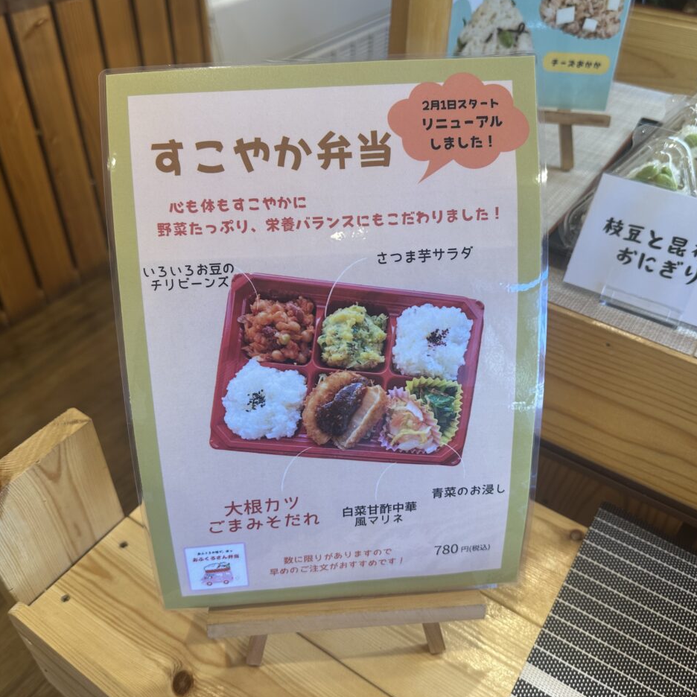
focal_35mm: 29
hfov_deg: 55.6
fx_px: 661
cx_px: 344
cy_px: 342
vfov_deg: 55.6
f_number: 1.78
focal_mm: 6.86
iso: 64
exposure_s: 1/120
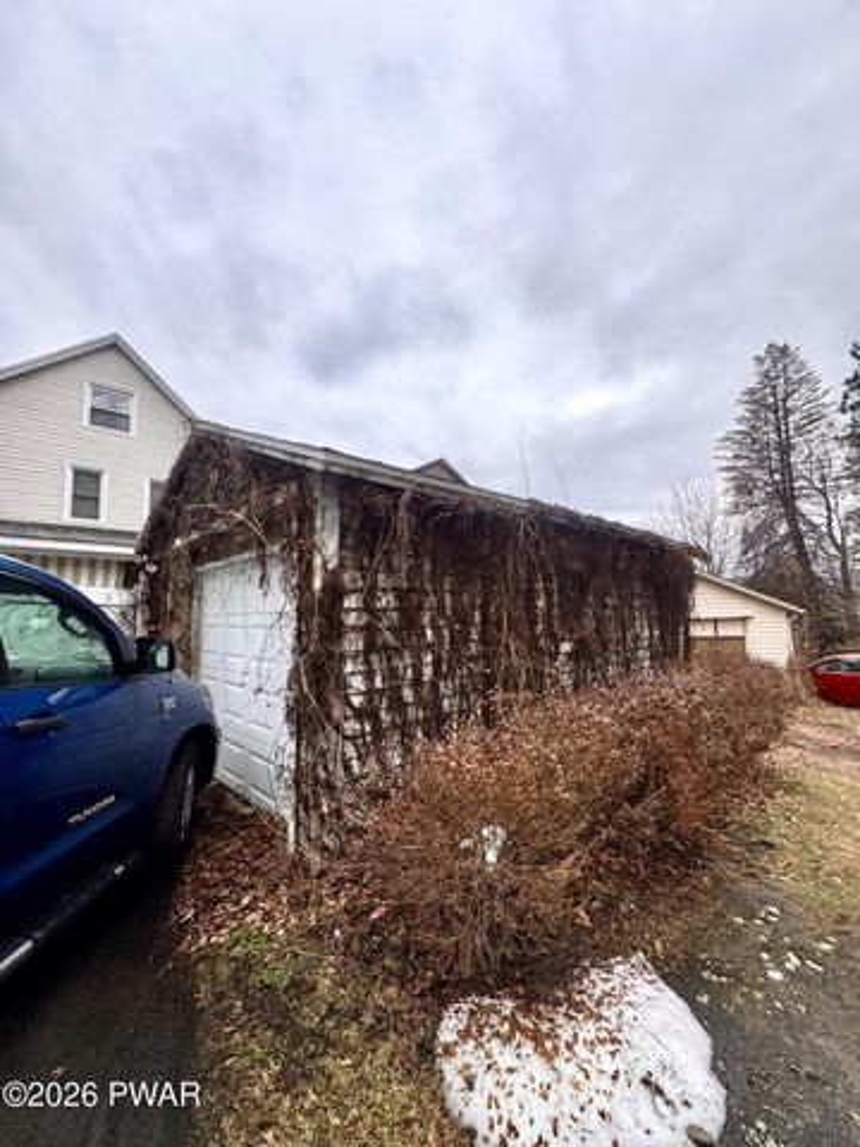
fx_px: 464
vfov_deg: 102.1
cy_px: 574
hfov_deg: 85.7
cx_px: 430
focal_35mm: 14
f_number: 2.2
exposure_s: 1/591
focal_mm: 2.22
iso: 40
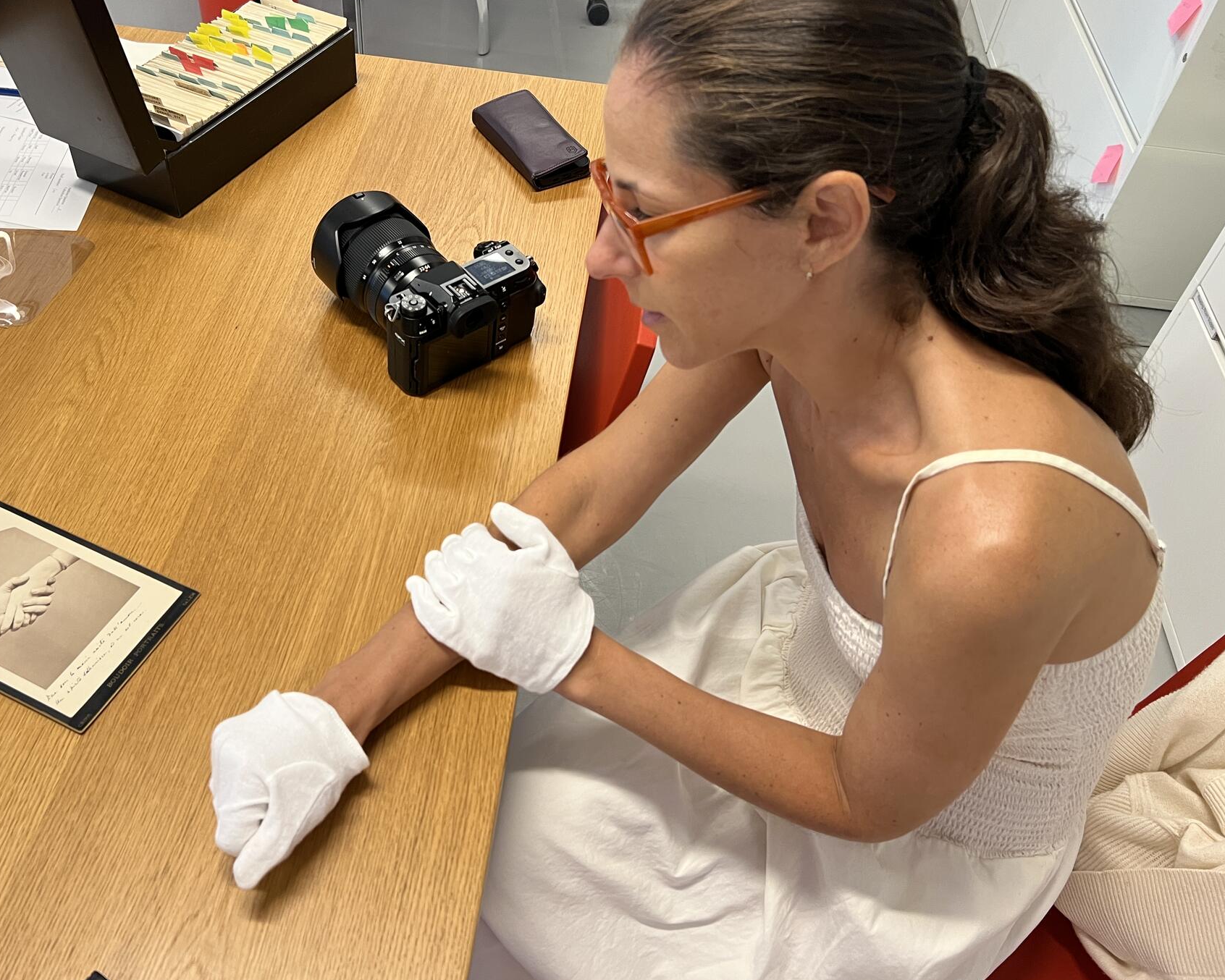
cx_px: 519
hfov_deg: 58.5
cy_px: 444
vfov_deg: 48.4
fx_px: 1088
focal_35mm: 30
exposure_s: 1/58
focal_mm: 5.7
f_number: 1.5
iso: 160
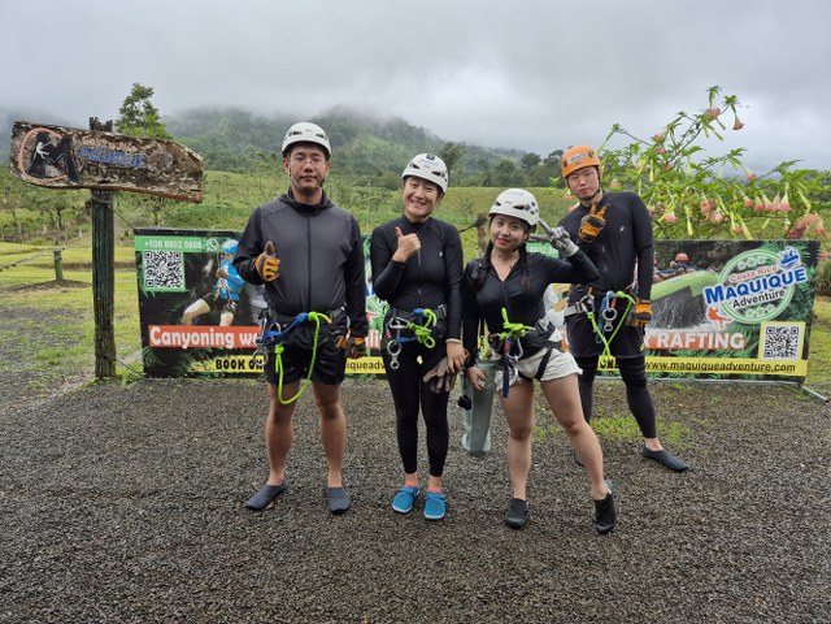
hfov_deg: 73.9
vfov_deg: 58.9
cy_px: 312
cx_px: 416
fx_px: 552
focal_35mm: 23
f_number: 1.8
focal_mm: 5.4
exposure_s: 1/180
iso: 80
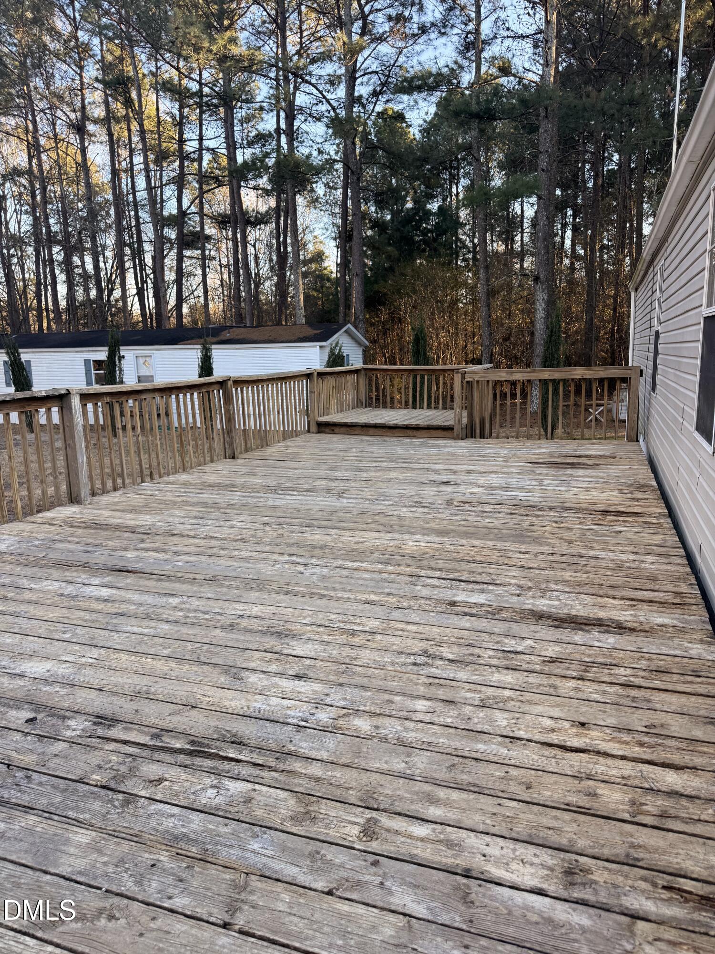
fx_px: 661
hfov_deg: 56.8
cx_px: 358
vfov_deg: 71.6
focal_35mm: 24
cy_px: 477
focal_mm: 6.76
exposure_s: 1/438
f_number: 1.78
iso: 100
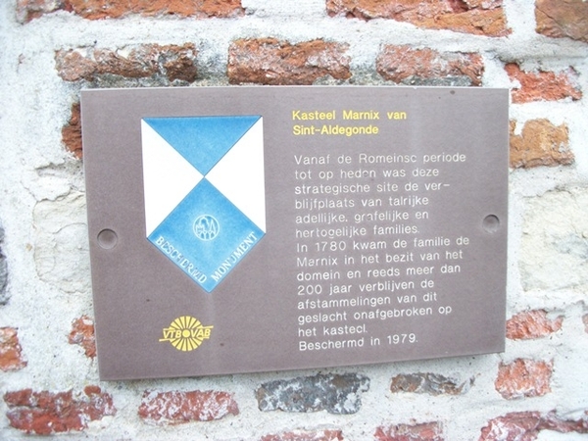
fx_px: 544
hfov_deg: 56.8
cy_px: 220
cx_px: 294
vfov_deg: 44.2
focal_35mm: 32
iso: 80
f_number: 2.9
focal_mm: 5.7
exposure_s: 1/60
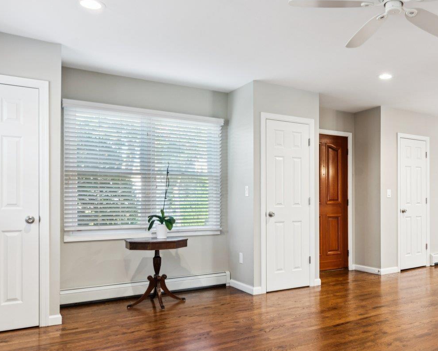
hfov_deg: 54.5
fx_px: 402
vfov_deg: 47.0
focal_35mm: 31
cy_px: 201
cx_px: 329
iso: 200
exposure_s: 1/4
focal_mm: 16
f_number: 8
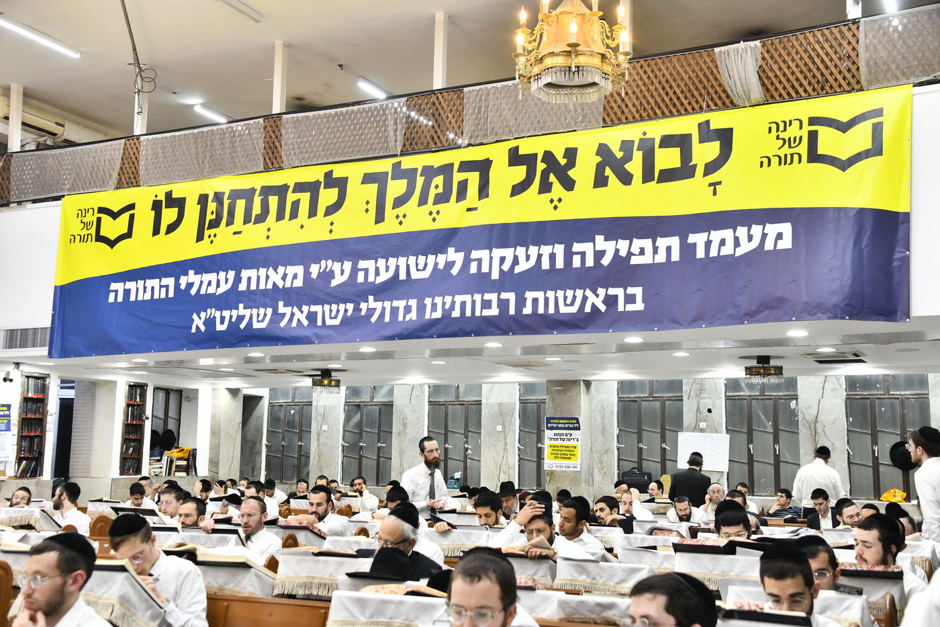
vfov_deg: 31.9
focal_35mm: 42
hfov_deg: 46.4
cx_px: 470
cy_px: 314
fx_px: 1096
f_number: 5.6
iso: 1250
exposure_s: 1/160
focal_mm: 42
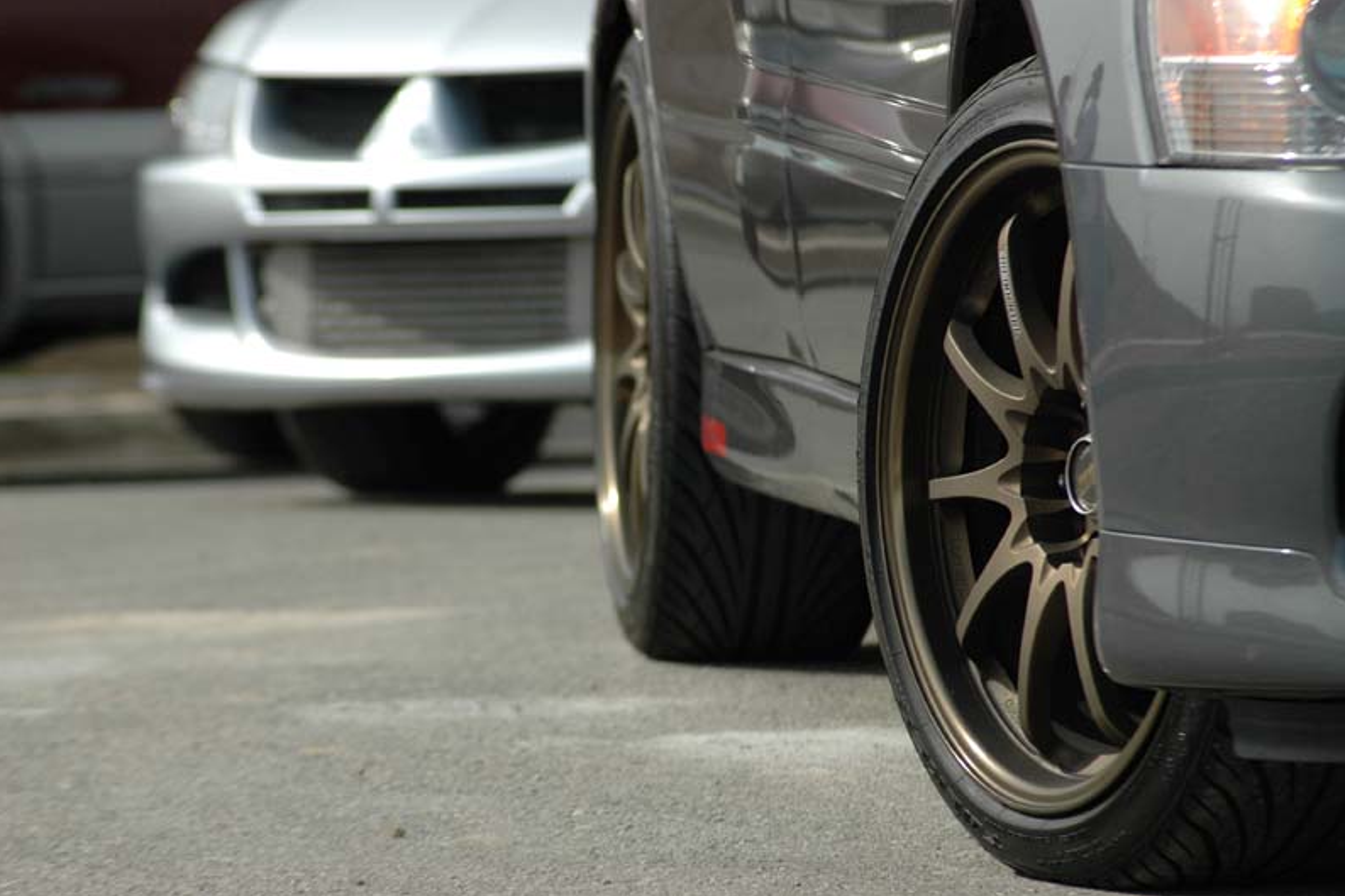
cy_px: 447
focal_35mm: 272
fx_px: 10159
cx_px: 671
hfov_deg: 7.6
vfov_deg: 5.1
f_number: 8
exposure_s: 1/1000
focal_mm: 180
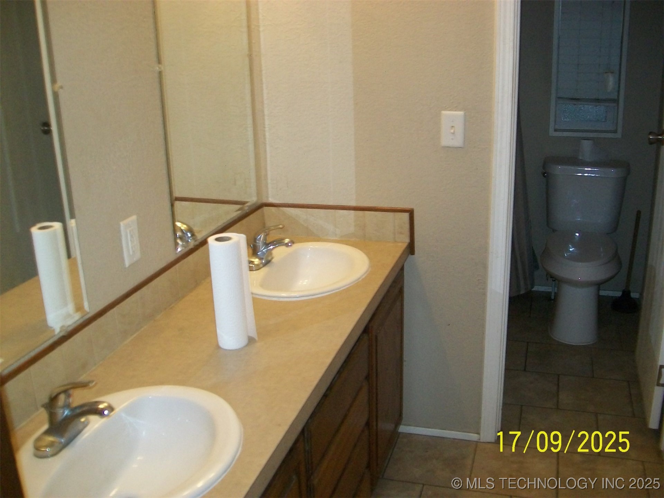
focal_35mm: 36
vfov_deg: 39.7
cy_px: 249
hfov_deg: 51.4
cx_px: 332
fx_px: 691
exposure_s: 1/60
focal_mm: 6
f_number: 2.7
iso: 160
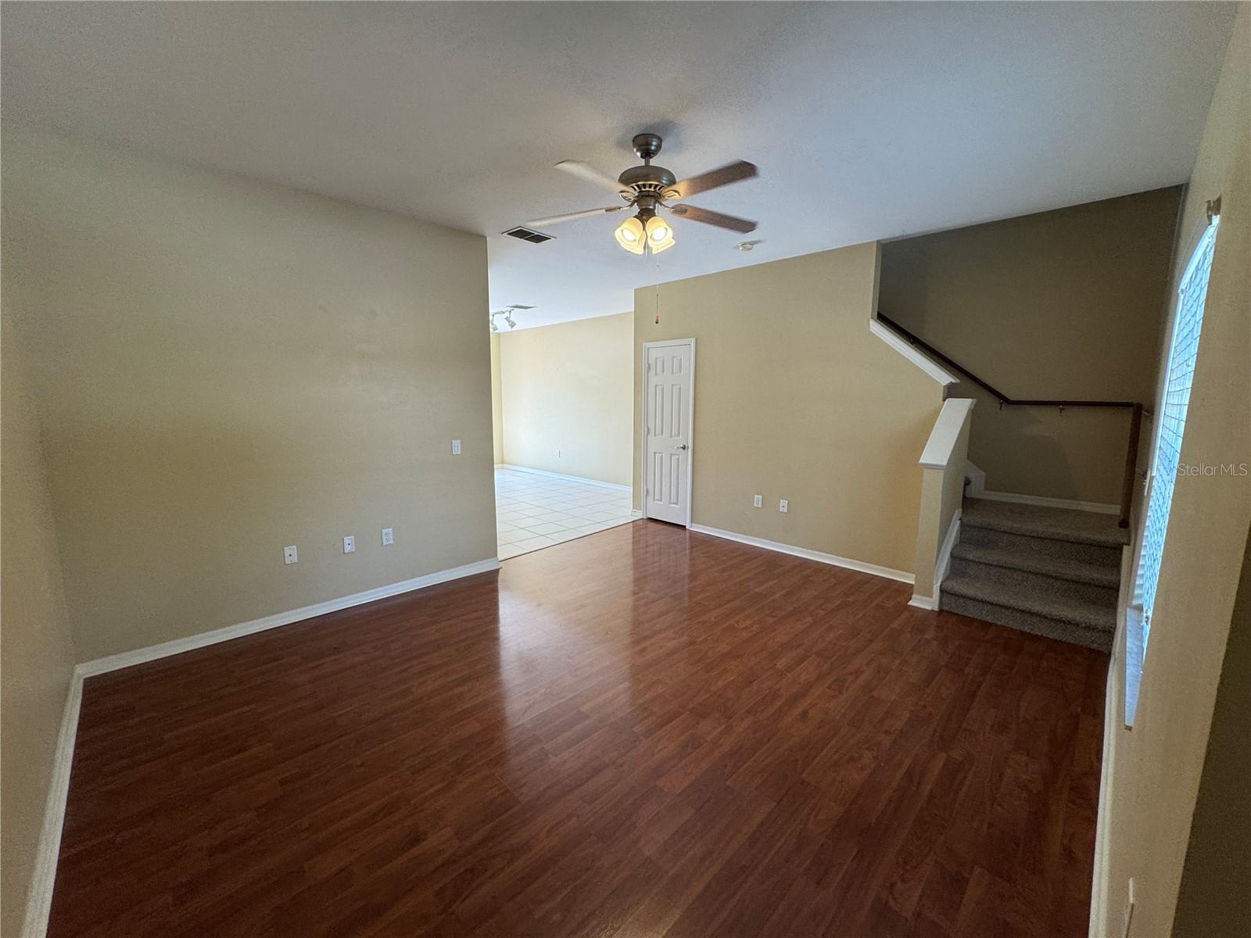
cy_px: 469
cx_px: 626
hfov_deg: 102.1
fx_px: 506
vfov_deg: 85.7
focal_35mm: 14
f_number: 2.2
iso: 125
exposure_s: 1/120
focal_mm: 2.22
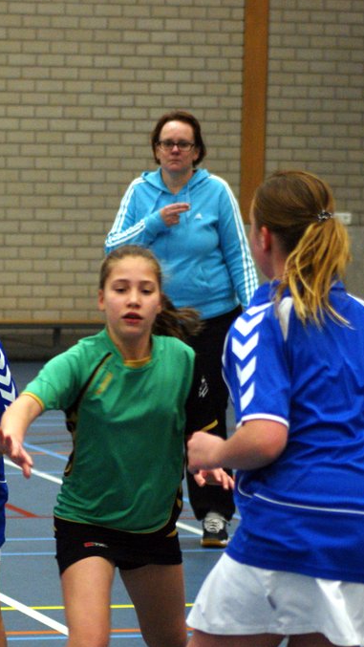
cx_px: 34
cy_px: 320
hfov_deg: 6.2
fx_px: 3345
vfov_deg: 11.0
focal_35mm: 195
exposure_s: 1/160
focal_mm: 70
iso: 800
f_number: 2.8
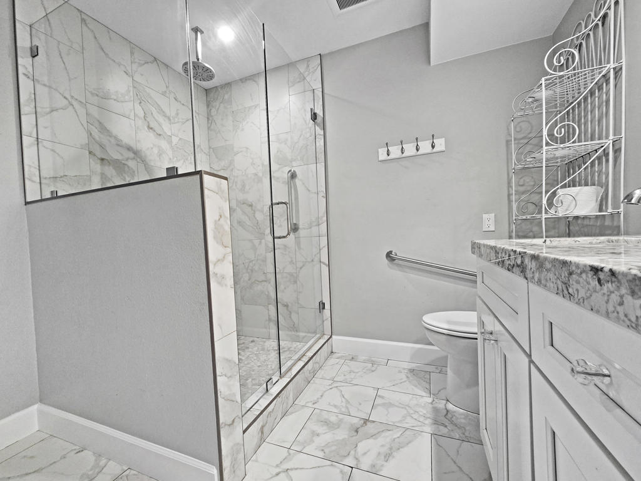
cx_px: 320
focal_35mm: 13
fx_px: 241
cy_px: 240
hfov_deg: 106.2
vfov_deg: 89.9
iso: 200
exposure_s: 1/60
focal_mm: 2.2
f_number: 2.2
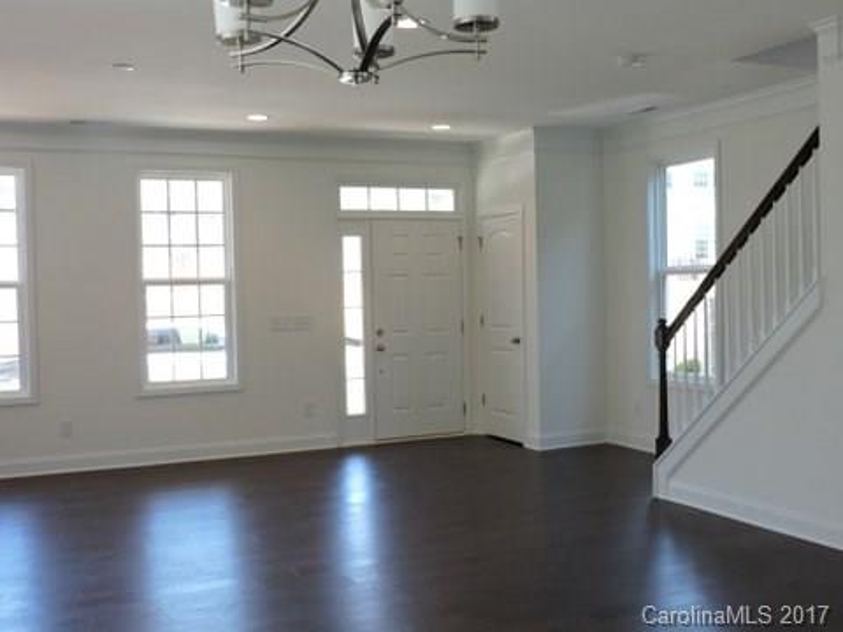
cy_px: 316
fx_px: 974
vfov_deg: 36.0
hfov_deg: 46.8
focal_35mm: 40
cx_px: 422
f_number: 3.3
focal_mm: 7.1
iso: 125
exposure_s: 1/50
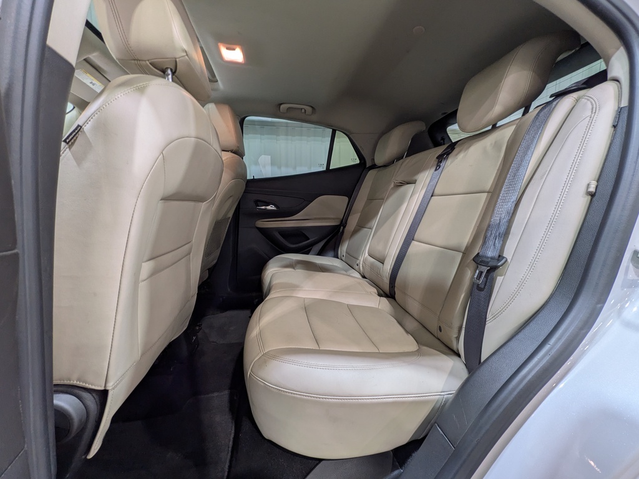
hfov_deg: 102.1
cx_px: 320
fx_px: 258
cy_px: 240
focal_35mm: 14
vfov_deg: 85.7
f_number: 2.2
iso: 47
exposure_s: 1/25
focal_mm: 1.83
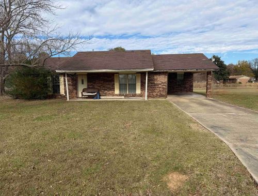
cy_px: 98
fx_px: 180
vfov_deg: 57.1
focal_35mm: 24
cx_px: 129
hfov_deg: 71.4
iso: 80
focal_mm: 6.76
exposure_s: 1/5000
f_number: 1.78
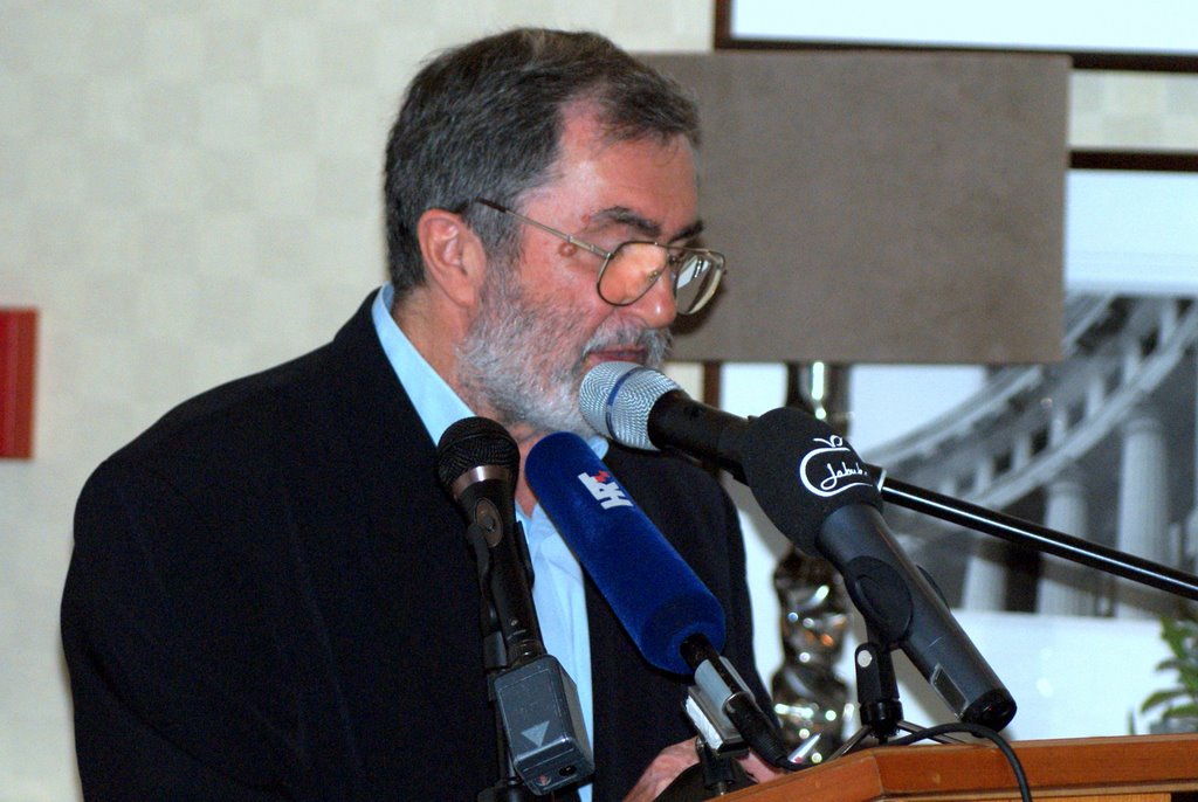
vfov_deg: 6.6
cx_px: 599
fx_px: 6998
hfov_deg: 9.8
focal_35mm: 210
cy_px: 401
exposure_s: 1/125
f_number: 5.6
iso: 400
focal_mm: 140
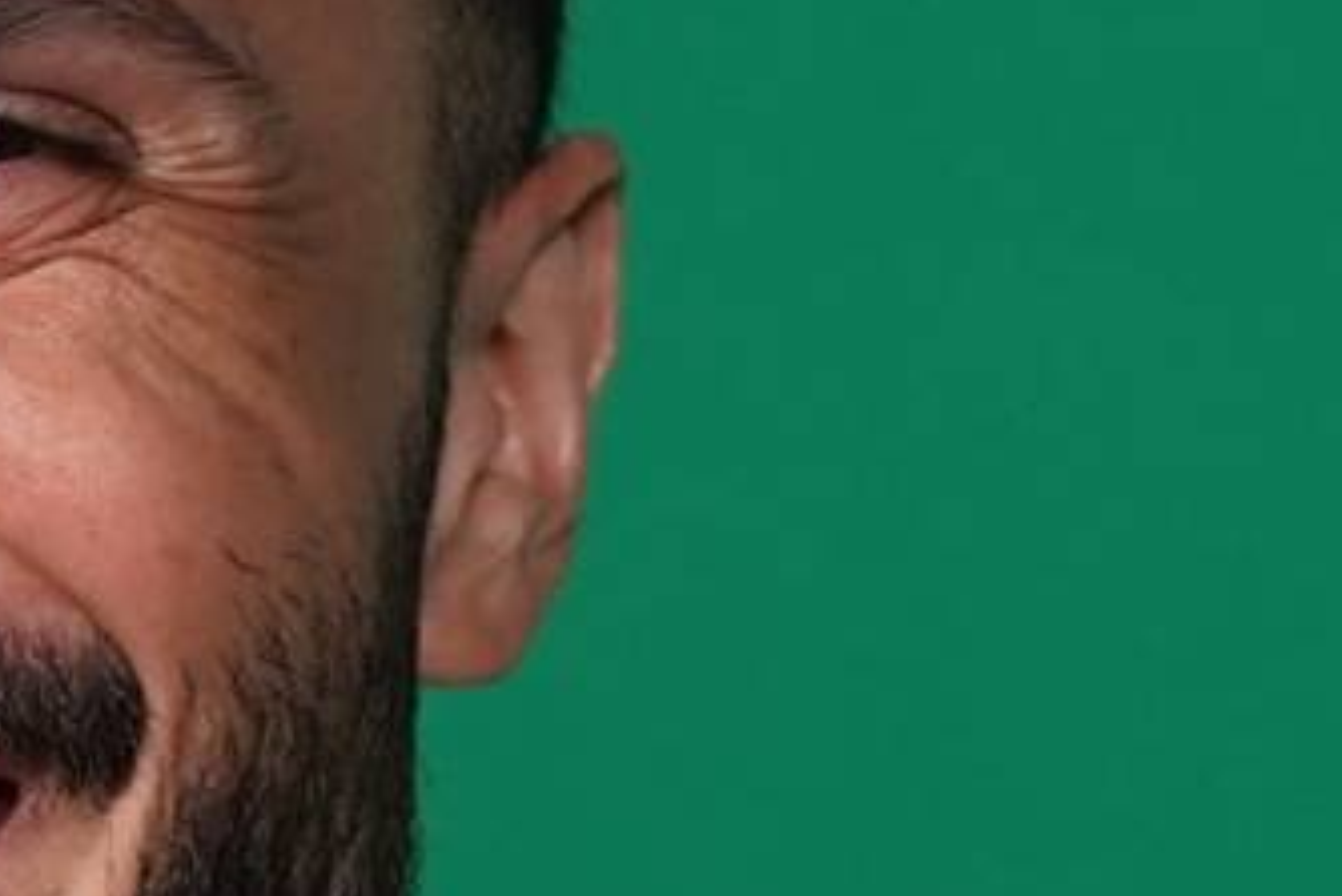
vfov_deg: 1.5
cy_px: 1013
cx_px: -249
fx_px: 33675
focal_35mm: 903
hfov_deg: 2.3
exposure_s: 1/320
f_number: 2.8
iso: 1000
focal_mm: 105
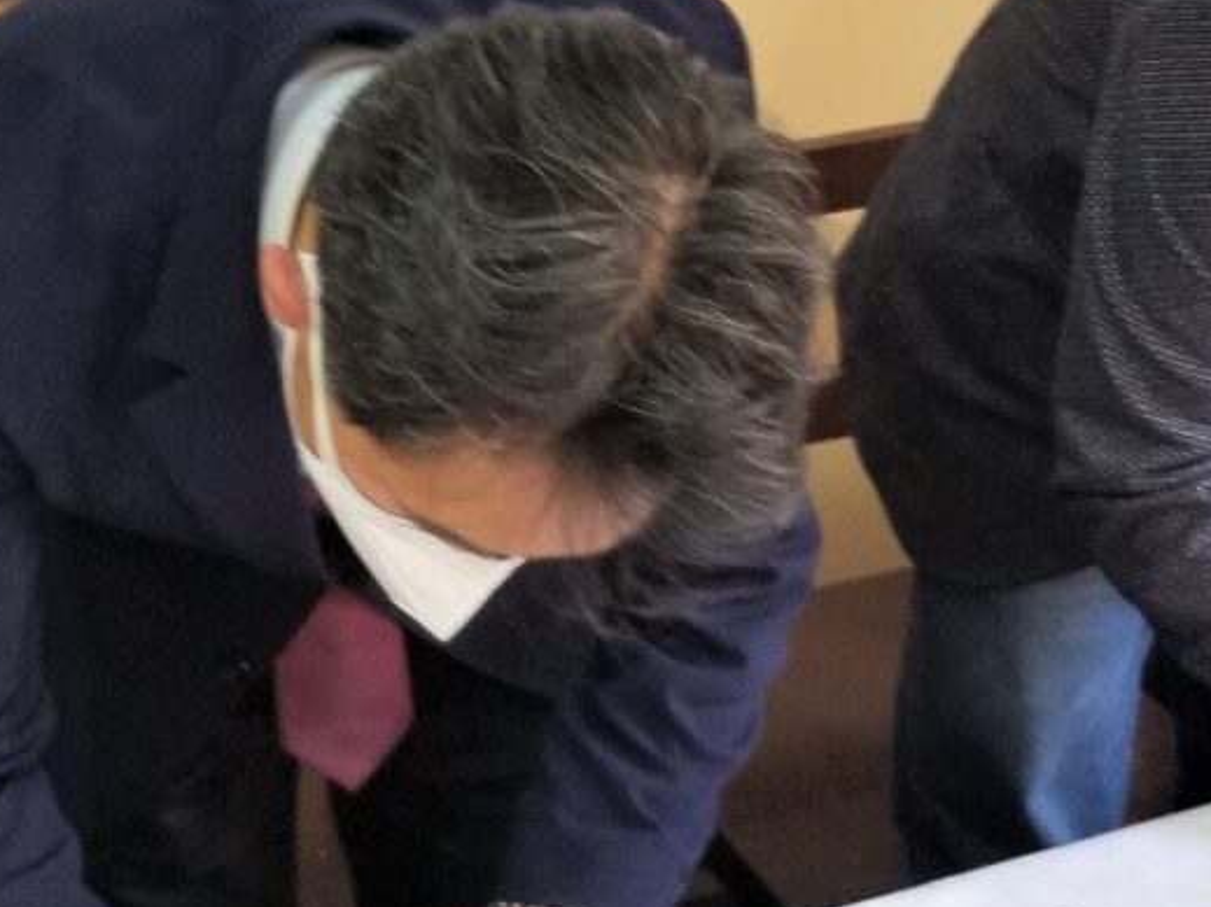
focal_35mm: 77
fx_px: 2693
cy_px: 343
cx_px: 450
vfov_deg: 19.1
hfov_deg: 25.3
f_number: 1.7
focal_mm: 4.3
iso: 160
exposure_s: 1/33
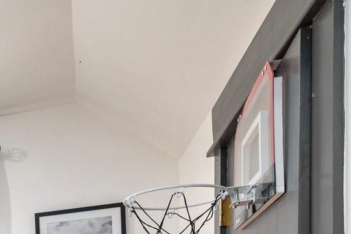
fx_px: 516
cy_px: 341
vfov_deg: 21.7
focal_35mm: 53
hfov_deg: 28.4
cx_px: -139
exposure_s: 1.3
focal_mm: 14
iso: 200
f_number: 8
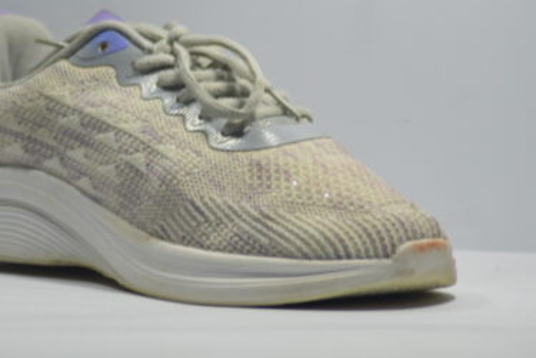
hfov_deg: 6.4
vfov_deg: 4.2
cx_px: 154
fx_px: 4821
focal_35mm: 324
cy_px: 107
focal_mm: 135
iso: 450
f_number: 4.2
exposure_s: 1/125
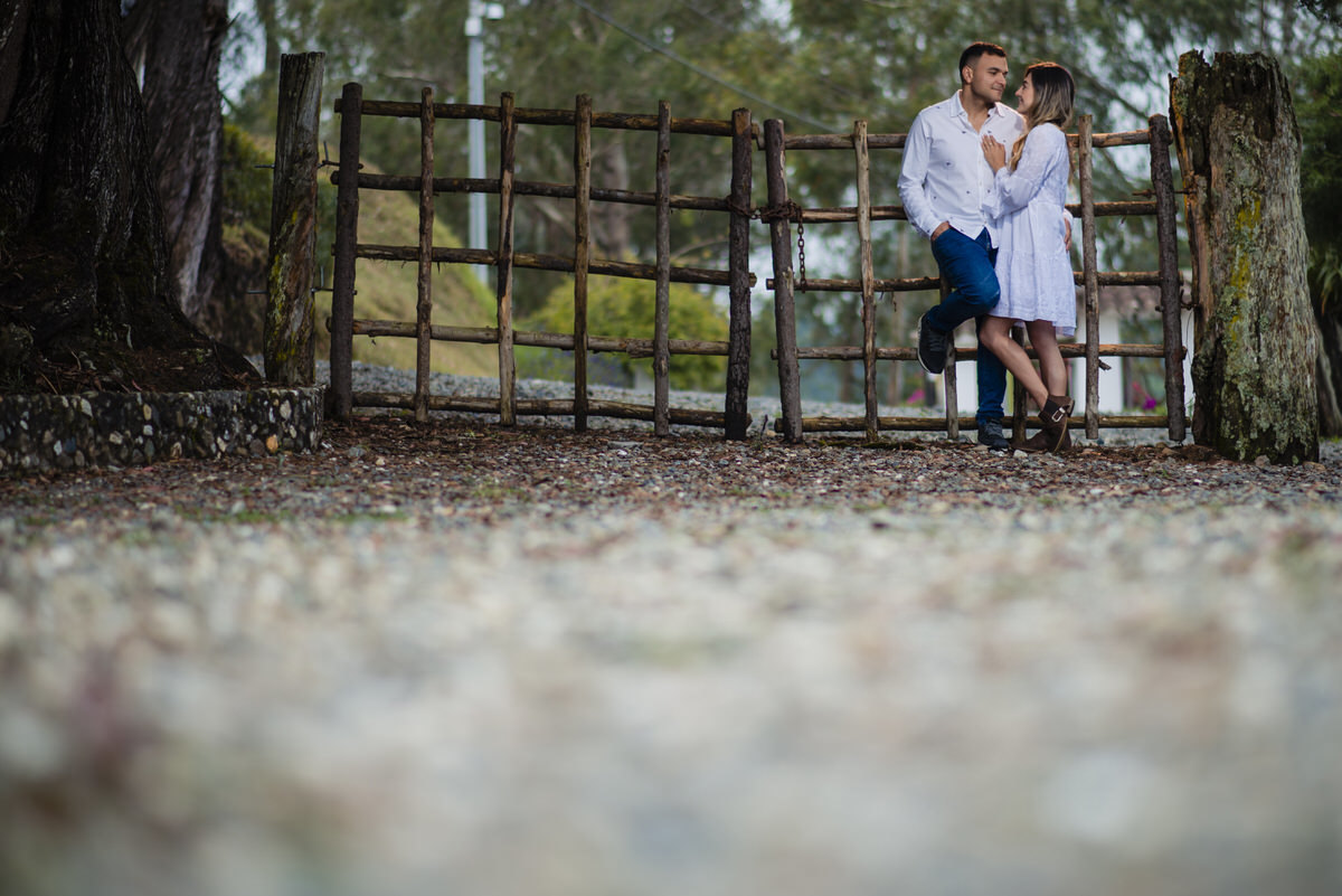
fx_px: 3170
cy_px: 448
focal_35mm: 85
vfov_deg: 16.1
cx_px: 671
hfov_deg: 23.9
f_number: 1.8
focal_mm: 85
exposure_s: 1/2500
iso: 100
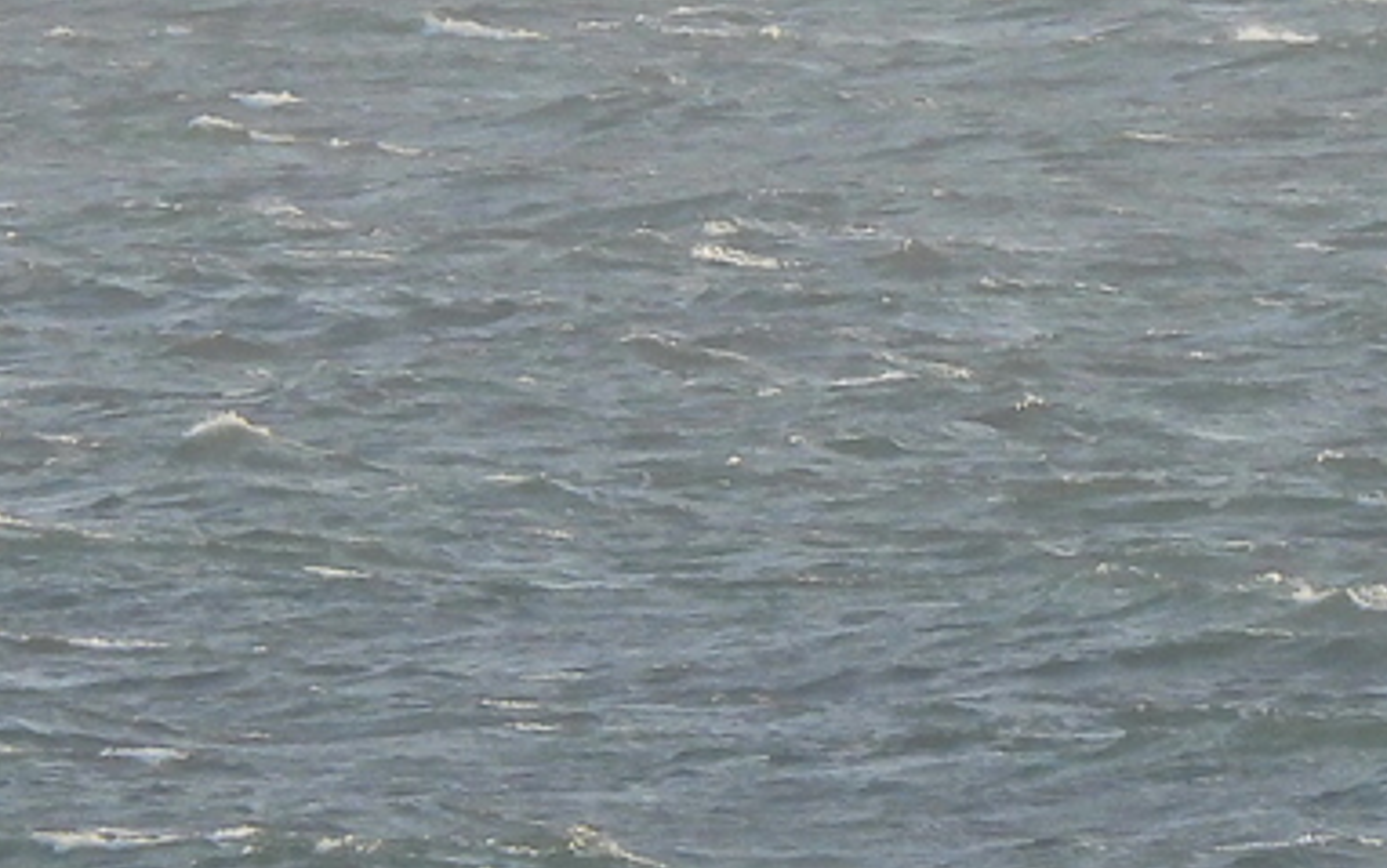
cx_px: 839
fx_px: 127651
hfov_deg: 0.6
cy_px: -341
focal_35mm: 3376
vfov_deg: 0.4
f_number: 5.6
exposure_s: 1/500
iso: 180
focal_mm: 170
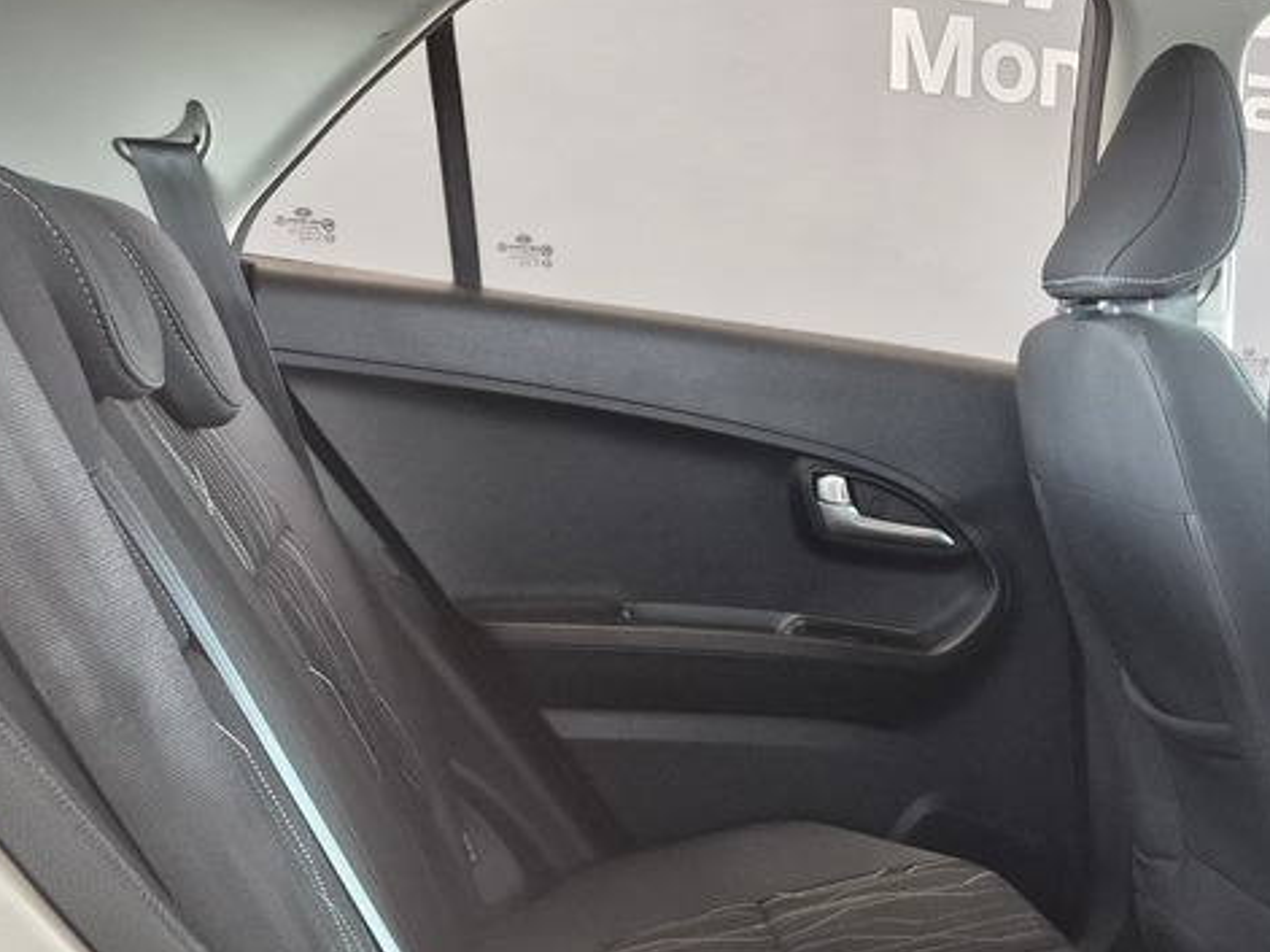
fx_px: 1834
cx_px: 1132
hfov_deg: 36.0
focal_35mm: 50
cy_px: 914
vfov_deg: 27.7
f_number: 1.8
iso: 1000
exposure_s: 1/100
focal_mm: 5.4
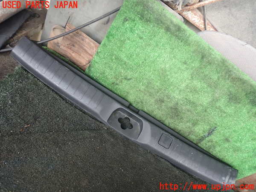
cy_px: 96
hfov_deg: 60.0
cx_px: 128
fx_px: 222
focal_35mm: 30
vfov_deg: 46.8
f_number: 2.3
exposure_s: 1/40
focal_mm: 5.4
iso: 200
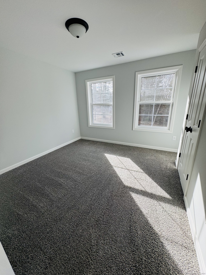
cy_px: 138
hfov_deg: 85.7
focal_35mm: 14
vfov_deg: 102.1
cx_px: 103
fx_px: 111
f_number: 2.2
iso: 40
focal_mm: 2.22
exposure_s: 1/209
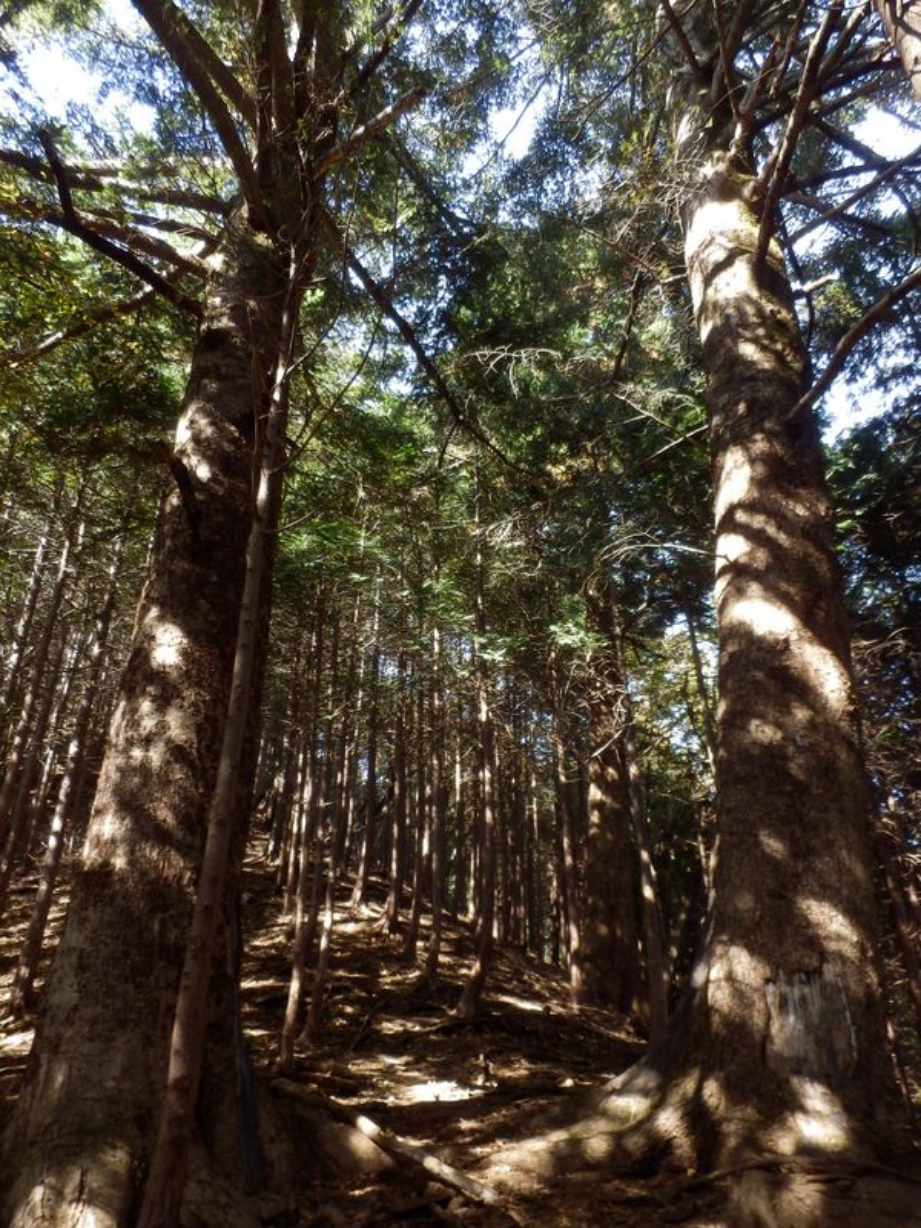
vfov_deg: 71.6
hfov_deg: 56.8
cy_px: 614
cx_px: 460
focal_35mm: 24
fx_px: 851
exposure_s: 1/40
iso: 80
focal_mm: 4.2
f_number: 3
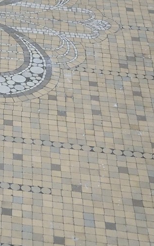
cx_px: -164
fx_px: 1020
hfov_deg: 8.2
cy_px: -211
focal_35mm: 152
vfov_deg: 12.5
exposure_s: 1/60
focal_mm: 31
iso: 800
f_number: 9
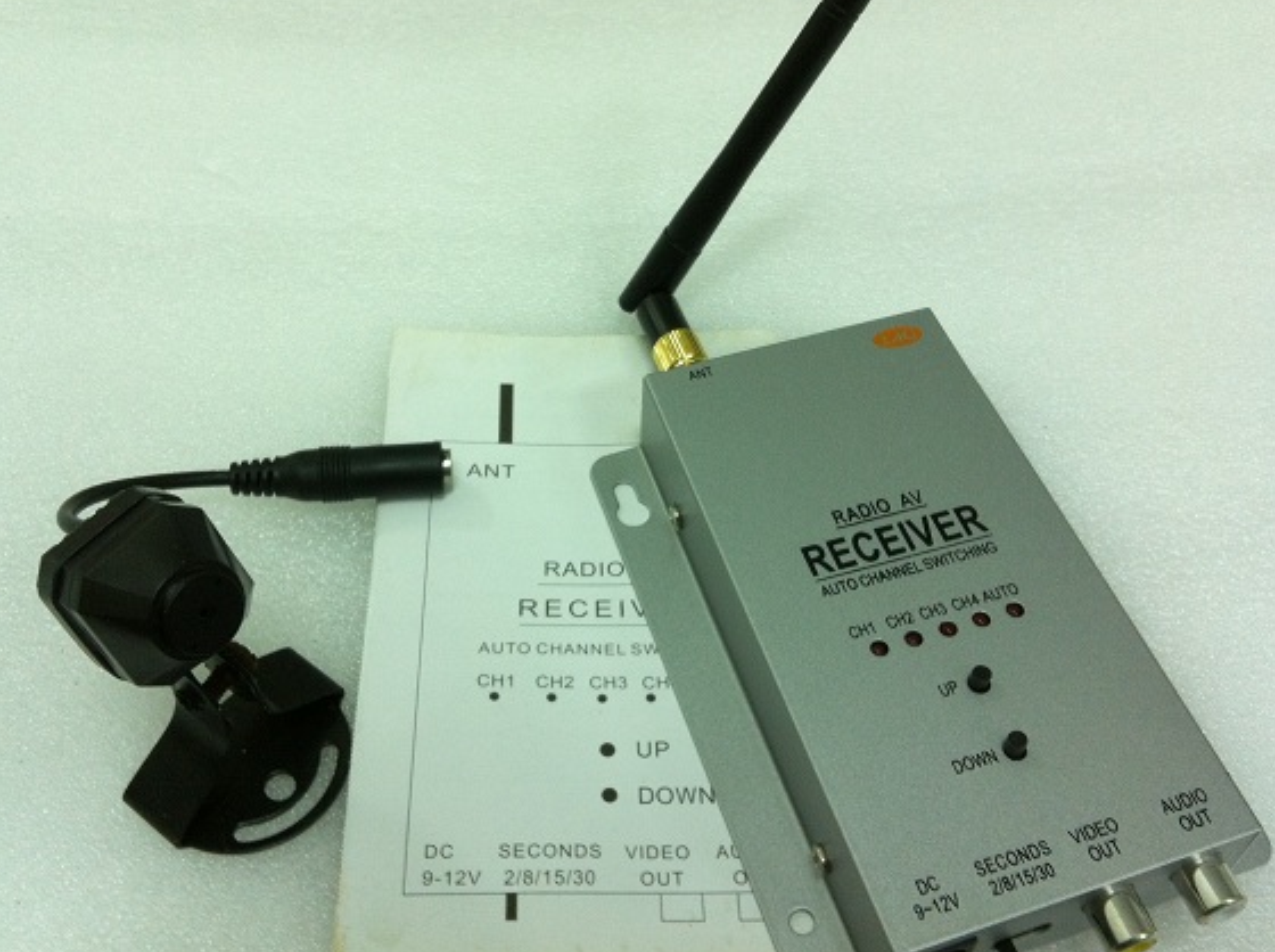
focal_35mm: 40
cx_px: 619
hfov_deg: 46.9
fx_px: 1471
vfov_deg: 35.9
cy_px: 483
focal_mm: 3.85
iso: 80
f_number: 2.8
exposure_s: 1/17
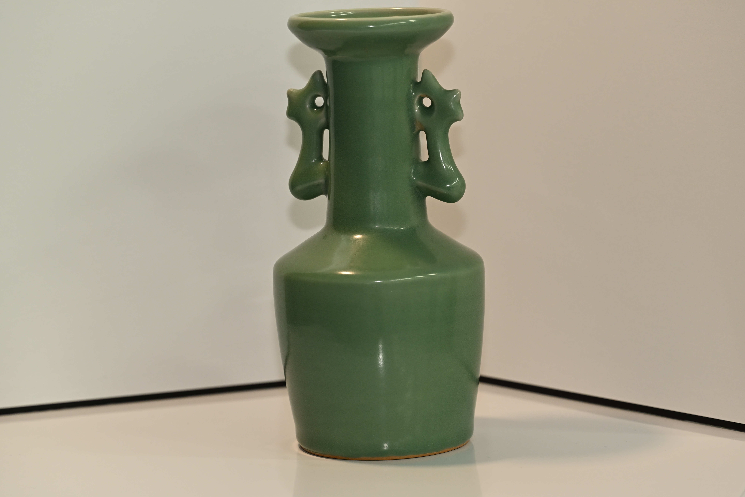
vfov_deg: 8.7
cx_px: 372
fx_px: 3259
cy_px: 248
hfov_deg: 13.0
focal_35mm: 158
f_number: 4
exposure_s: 1/60
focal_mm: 105
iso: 360
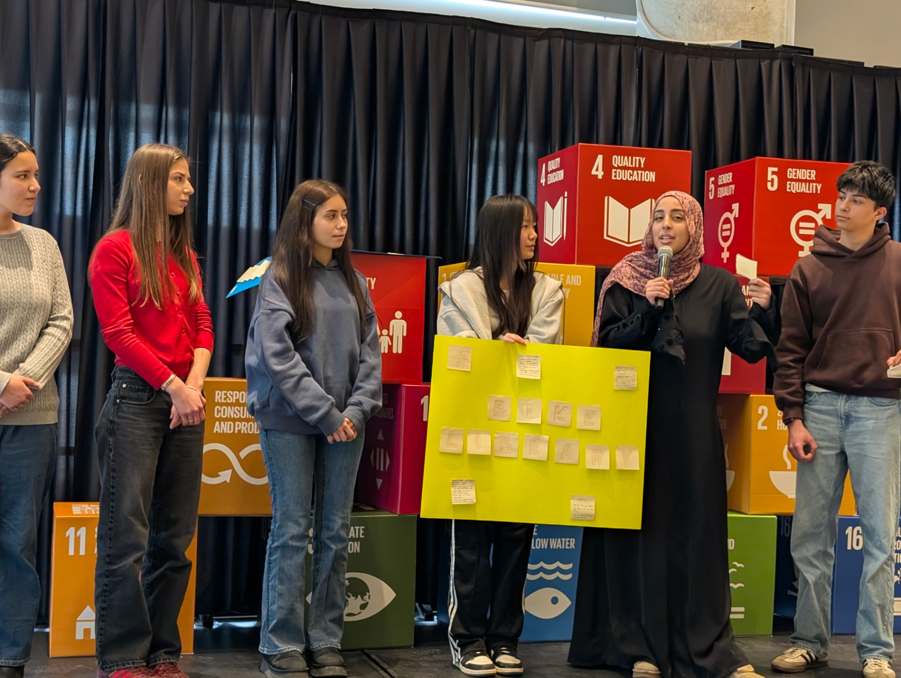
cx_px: 450
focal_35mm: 49
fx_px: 1277
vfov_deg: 29.7
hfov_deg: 38.9
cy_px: 339
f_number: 1.68
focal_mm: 6.9
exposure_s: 1/120
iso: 325
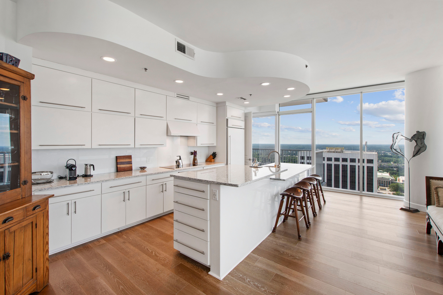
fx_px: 185
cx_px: 222
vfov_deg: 77.3
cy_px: 148
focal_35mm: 15
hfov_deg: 100.4
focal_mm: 10
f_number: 8
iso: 100
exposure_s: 1/6
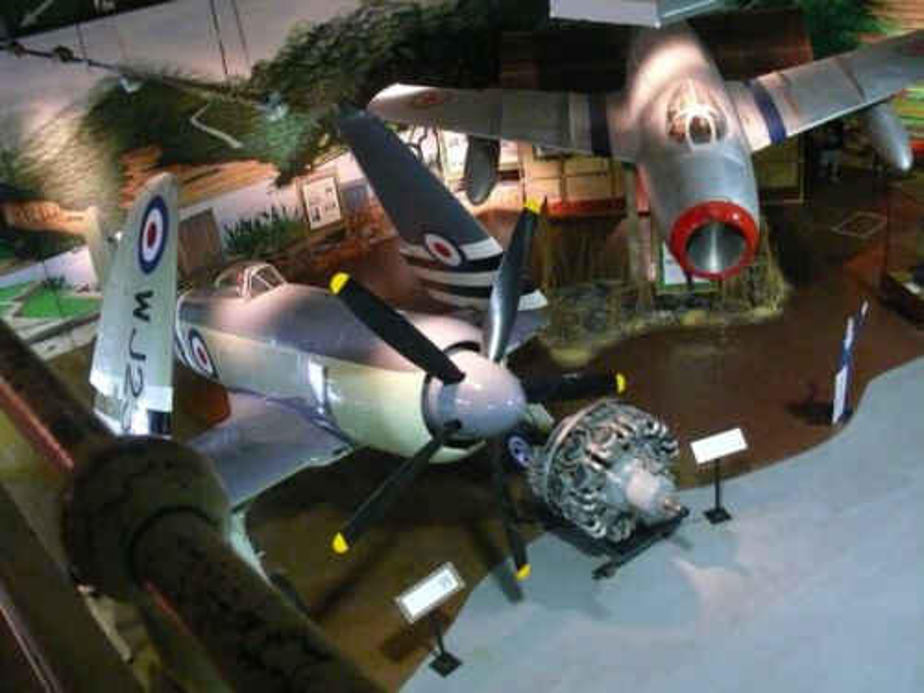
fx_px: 934
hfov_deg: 52.6
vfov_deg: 40.7
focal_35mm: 35
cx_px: 462
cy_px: 346
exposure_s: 1/20
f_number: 2.8
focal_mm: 7.4
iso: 800
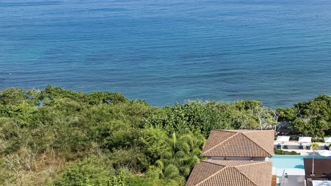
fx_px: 369
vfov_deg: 28.3
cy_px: 74
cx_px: 273
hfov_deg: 45.4
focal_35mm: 42
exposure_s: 1/200
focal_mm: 8.38
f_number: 2.8
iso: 200
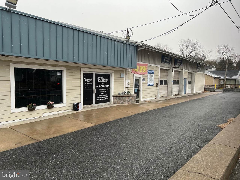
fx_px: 180
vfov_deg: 53.1
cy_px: 90
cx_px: 120
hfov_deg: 67.3
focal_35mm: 26
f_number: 1.5
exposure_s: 1/121
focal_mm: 5.7
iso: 125
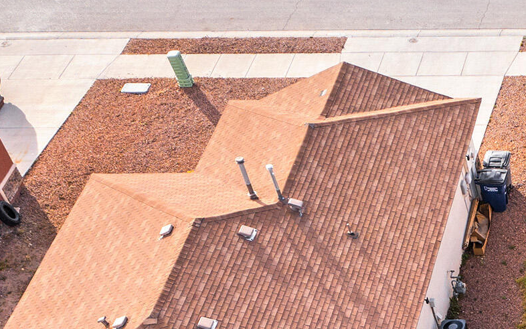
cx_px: 849
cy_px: 589
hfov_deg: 18.2
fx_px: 1405
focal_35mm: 98
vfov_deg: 12.3
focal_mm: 10.26
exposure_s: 1/200
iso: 100
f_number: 4.5
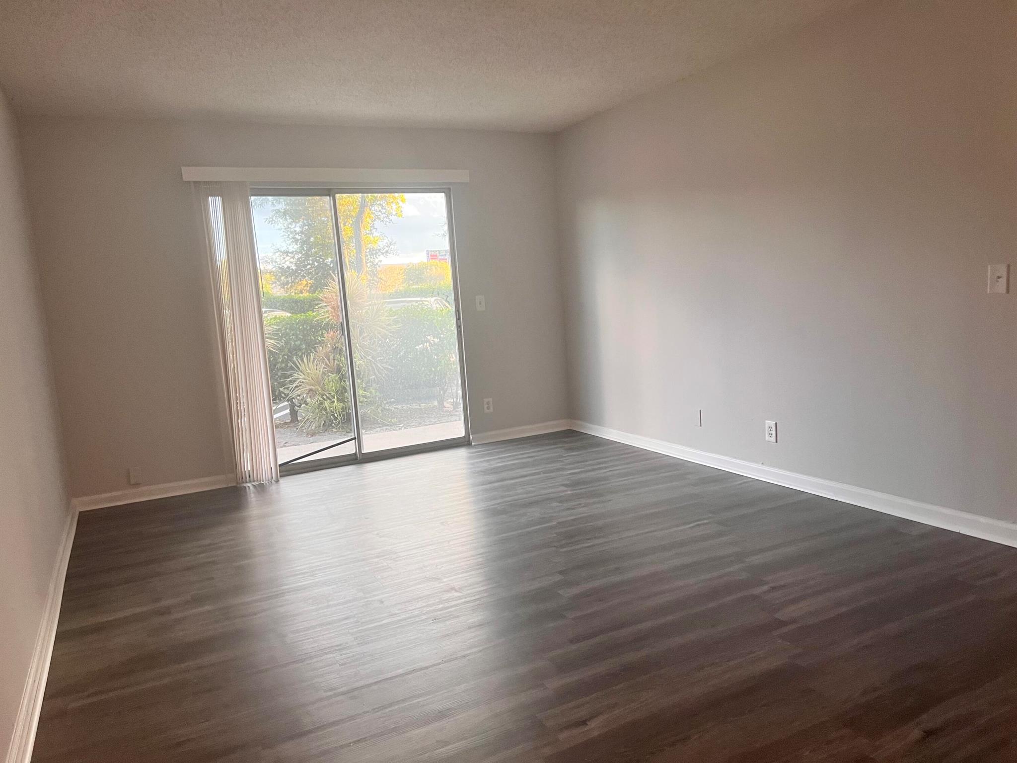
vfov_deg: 53.1
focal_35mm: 26
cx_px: 508
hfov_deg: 67.3
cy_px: 382
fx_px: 764
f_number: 1.5
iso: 125
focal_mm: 5.7
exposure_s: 1/94
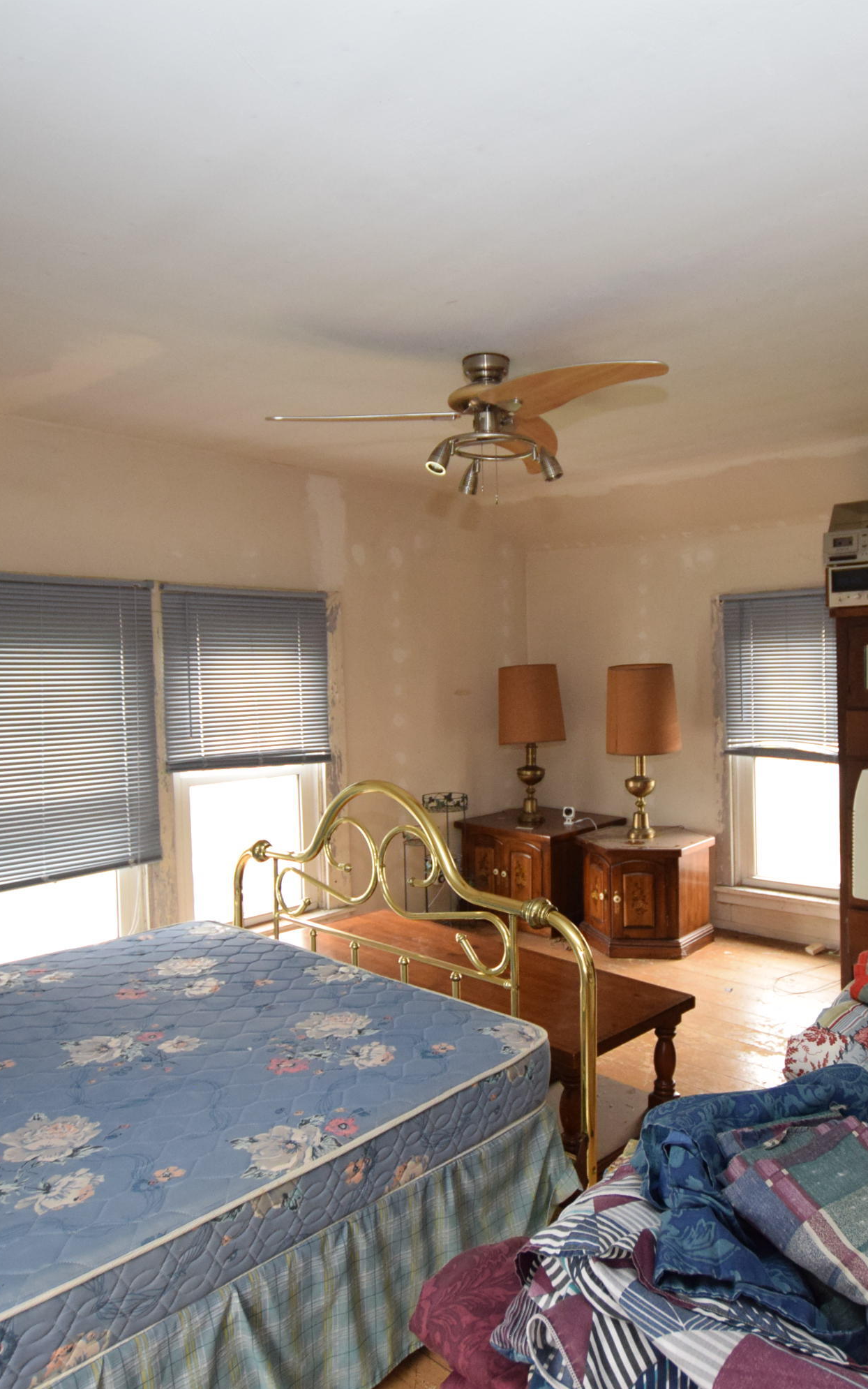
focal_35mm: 23
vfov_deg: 77.2
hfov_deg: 52.5
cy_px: 693
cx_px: 533
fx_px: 870
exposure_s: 1/60
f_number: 3.5
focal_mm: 10
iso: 1400
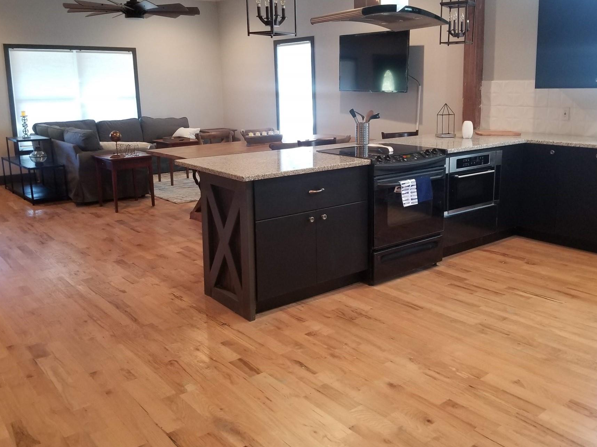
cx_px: 323
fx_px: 535
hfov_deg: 58.3
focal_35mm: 31
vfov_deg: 45.3
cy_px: 192
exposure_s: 1/30
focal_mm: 4.25
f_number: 1.7
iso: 200
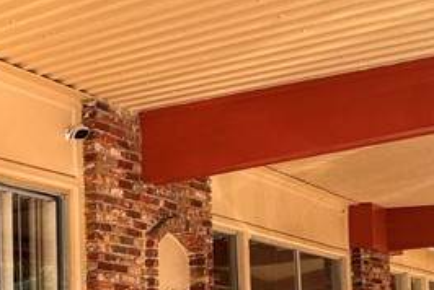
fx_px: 676
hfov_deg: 22.3
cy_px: 332
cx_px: -336
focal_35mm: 56
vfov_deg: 22.6
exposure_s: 1/379
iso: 40
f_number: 2.2
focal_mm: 2.22
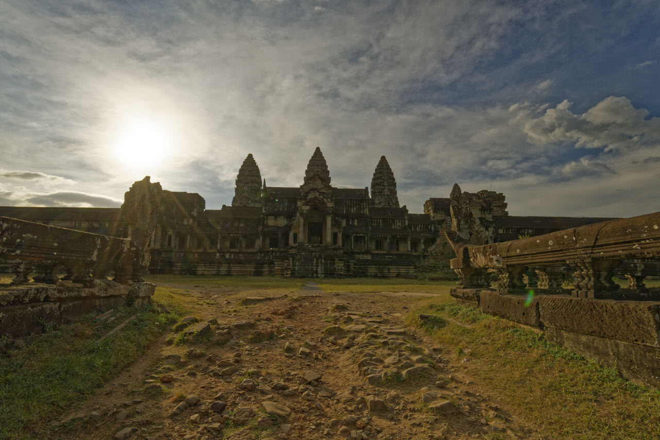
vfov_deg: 64.5
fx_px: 348
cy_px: 220
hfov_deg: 86.9
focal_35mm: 19
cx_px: 330
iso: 100
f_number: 9
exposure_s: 1/320
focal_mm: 13
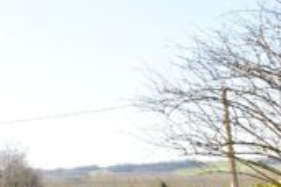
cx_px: -292
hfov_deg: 18.2
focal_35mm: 71
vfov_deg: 19.0
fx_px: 554
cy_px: 149
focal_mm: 11.5
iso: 100
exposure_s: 1/125
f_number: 5.6
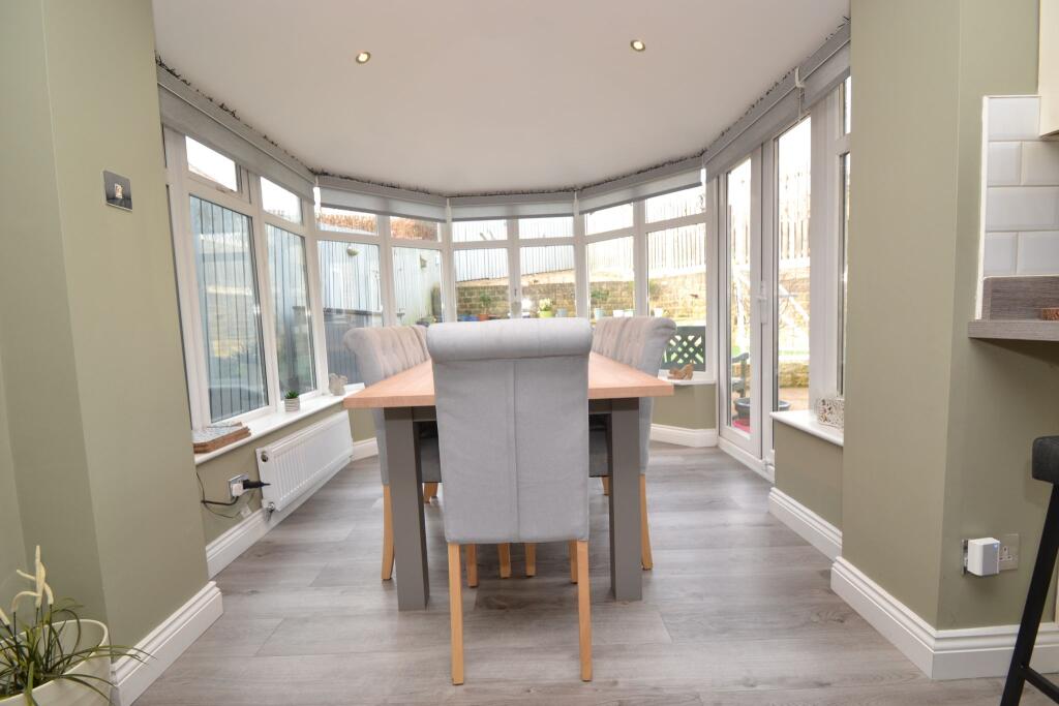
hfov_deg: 100.4
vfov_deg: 77.3
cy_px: 353
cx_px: 530
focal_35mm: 15
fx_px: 441
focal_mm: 10
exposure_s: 1/100
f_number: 5
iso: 400
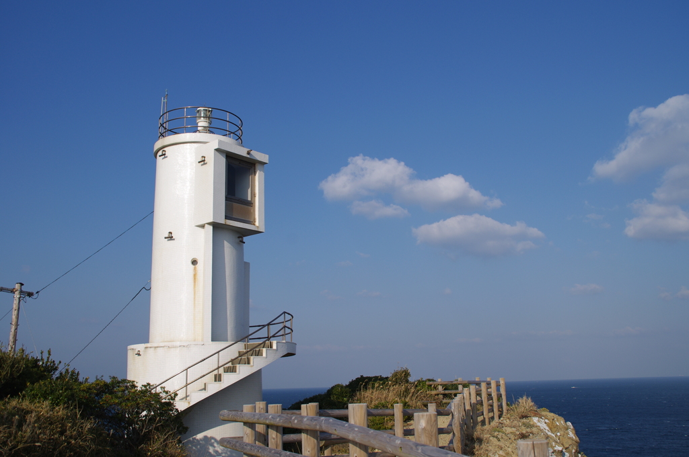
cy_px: 228
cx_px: 344
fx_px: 688
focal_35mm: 36
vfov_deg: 36.8
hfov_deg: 53.2
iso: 100
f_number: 7.1
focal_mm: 24
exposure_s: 1/800
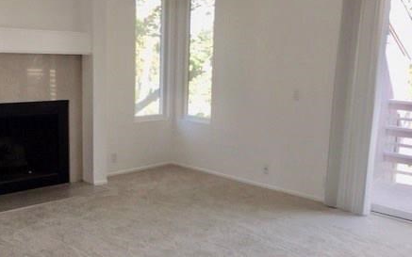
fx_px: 505
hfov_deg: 44.3
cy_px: 144
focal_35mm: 45
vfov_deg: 28.6
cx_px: 193
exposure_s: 1/120
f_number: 2.2
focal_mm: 4.15
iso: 40
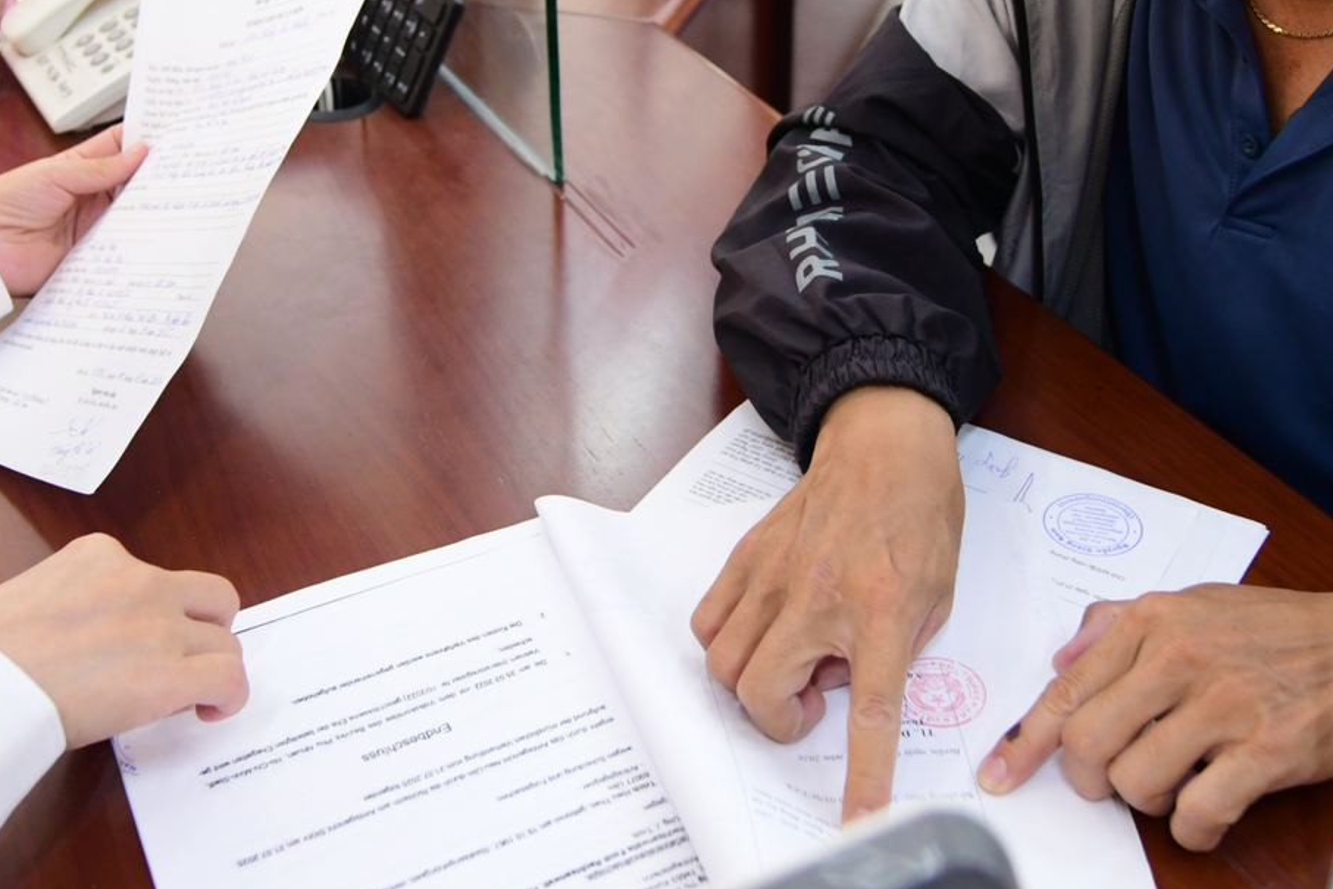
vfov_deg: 27.5
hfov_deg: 41.1
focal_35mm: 48
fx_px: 1777
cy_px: 162
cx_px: 595
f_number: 3.2
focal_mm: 17
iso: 1250
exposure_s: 1/160
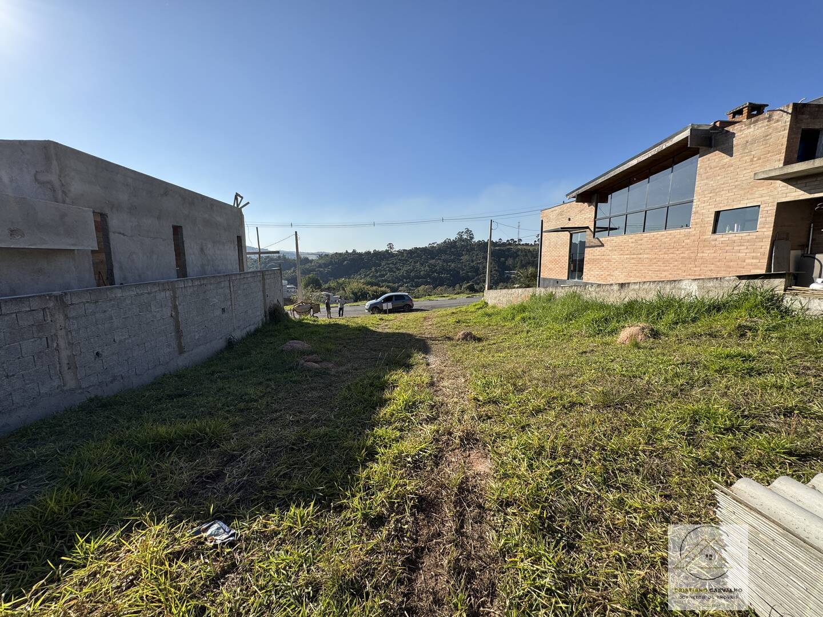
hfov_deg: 102.1
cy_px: 308
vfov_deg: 85.7
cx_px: 412
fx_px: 333
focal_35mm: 14
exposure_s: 1/1789
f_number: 2.2
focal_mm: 2.22
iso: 50
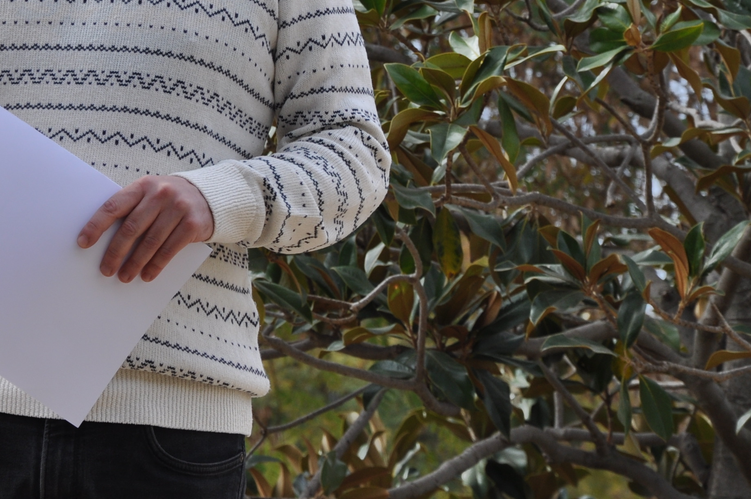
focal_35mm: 261
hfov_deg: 7.9
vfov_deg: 5.2
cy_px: -5
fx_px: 5442
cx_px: 52
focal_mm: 75
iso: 200
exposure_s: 1/250
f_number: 8
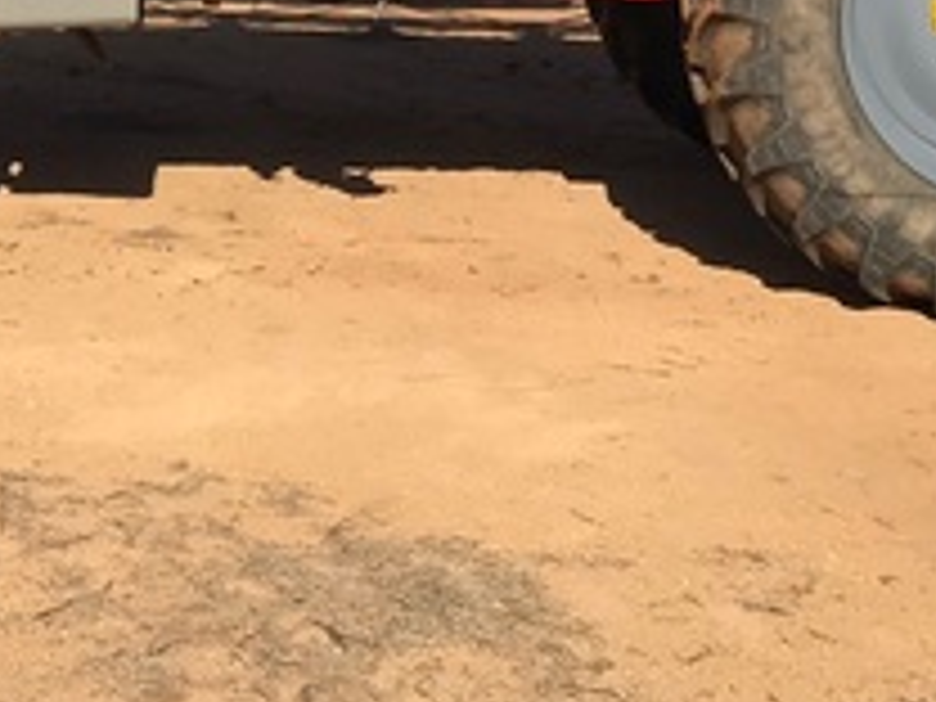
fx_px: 2407
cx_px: 202
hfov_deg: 21.8
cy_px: -218
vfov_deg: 15.7
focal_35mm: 89
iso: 20
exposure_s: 1/2660
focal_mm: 3.99
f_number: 1.8
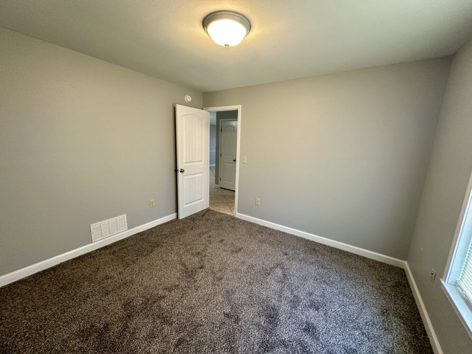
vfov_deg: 85.7
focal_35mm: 14
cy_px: 177
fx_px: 191
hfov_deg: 102.1
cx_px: 236
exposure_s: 1/60
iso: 200
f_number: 2.2
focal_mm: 2.22
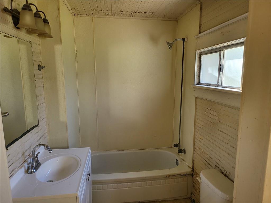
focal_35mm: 24
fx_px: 188
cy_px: 102
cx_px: 136
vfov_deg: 56.8
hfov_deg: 71.6
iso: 200
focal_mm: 5
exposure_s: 1/120
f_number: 1.8
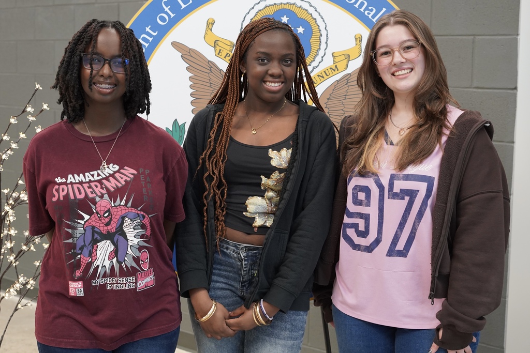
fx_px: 736
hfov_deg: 39.6
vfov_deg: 27.0
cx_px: 265
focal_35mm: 50
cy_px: 176
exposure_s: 1/160
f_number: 4
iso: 2000
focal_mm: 50
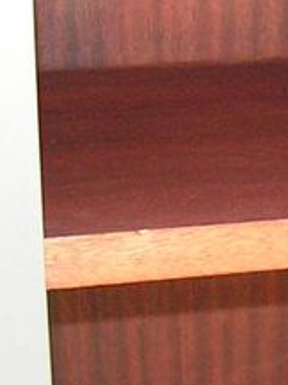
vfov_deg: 11.8
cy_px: 194
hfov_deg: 8.5
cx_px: 549
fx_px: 1853
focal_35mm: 167
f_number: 3.2
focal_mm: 6
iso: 200
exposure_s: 1/40
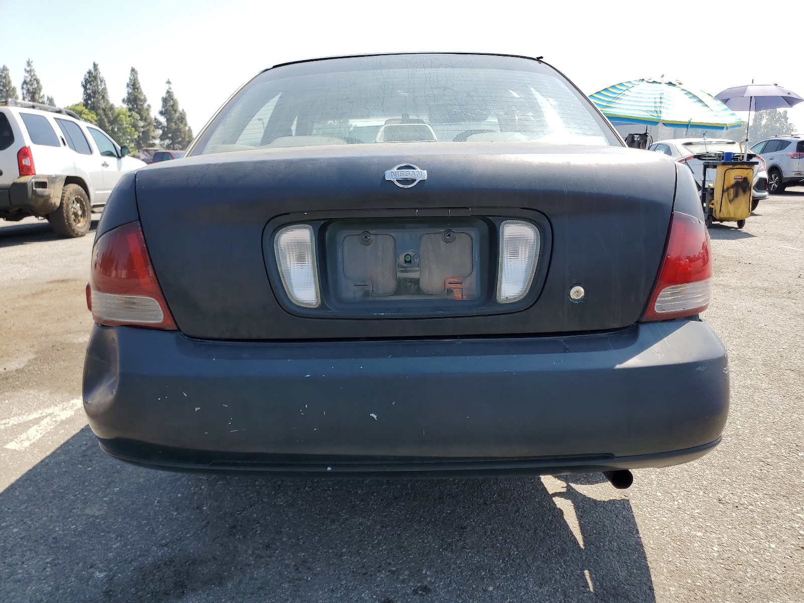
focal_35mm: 26
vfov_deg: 53.1
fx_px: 604
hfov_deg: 67.3
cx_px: 402
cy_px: 302
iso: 50
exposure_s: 1/1667
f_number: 1.5
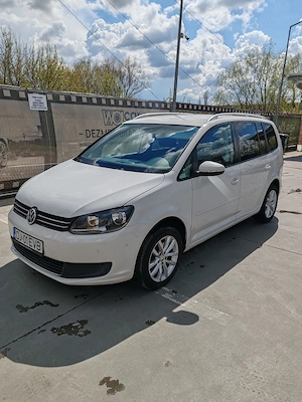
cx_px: 151
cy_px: 201
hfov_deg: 51.4
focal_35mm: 27
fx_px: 314
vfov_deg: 65.3
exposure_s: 1/1600
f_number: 1.9
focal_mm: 6.12
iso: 50
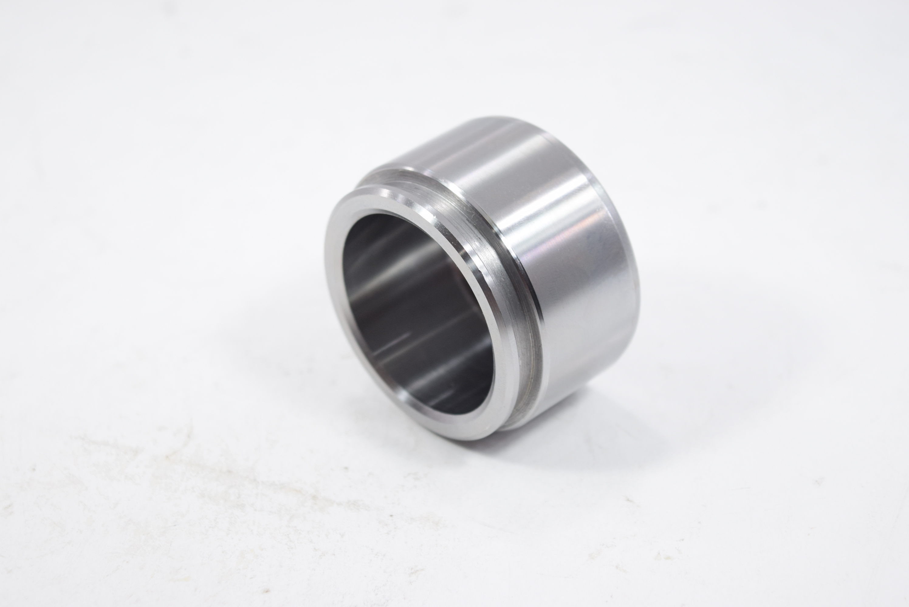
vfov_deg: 16.6
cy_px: 304
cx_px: 454
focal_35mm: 82
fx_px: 2085
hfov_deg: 24.6
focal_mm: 55
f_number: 5.6
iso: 400
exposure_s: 1/80
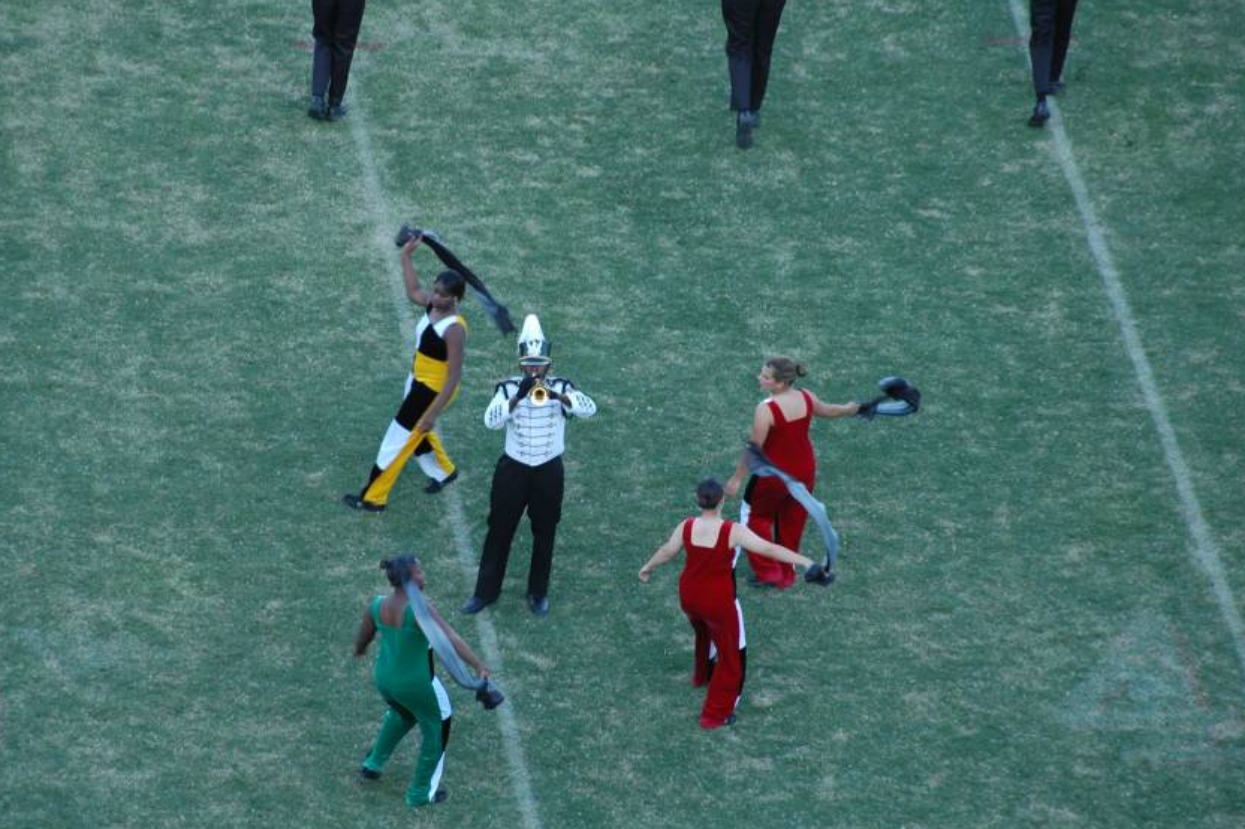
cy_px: 434
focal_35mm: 369
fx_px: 12756
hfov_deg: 5.6
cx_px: 545
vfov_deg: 3.7
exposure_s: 1/125
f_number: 5.6
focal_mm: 200
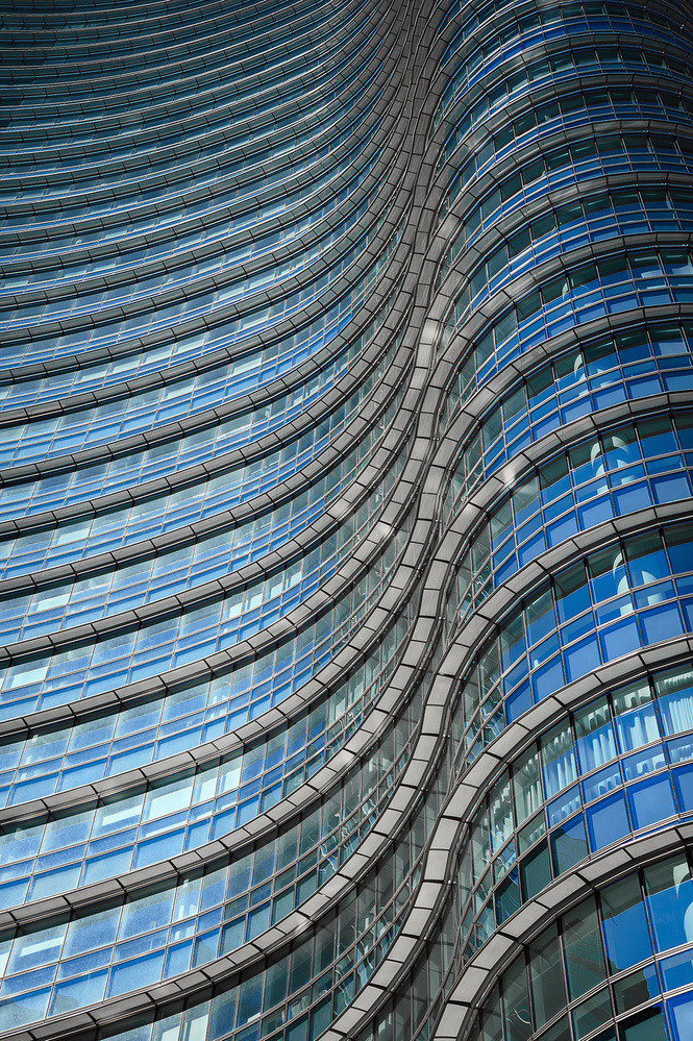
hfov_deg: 26.0
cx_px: 346
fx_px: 1503
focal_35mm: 52
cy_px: 520
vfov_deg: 38.2
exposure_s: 1/1250
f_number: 8
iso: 400
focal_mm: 52
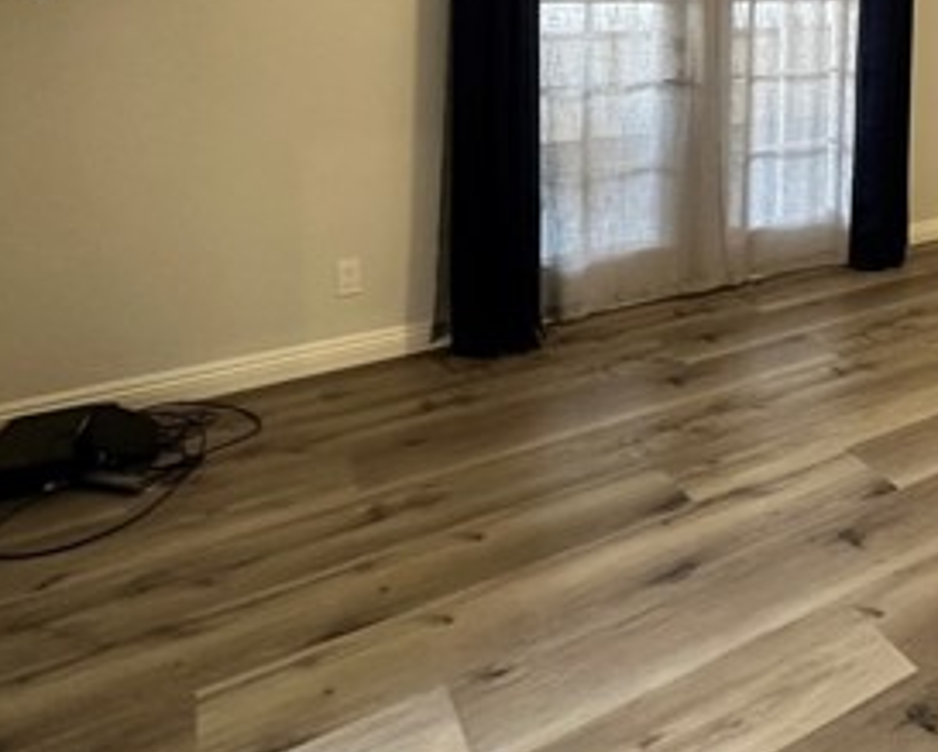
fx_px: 889
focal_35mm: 32
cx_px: 783
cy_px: 31
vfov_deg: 41.0
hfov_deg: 51.2
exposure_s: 1/60
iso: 500
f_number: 2.2
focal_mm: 2.22
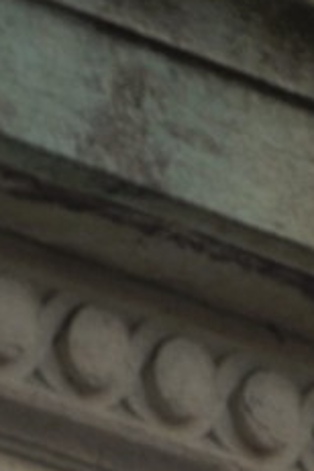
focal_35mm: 388
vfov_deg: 5.0
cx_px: -532
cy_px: -1040
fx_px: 5076
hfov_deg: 3.5
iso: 200
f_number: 7.1
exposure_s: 1/125
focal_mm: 56
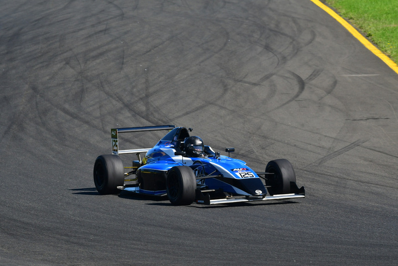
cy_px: 133
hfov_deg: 5.3
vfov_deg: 3.5
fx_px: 4313
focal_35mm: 390
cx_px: 199
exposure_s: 1/640
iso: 500
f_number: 11
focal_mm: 260
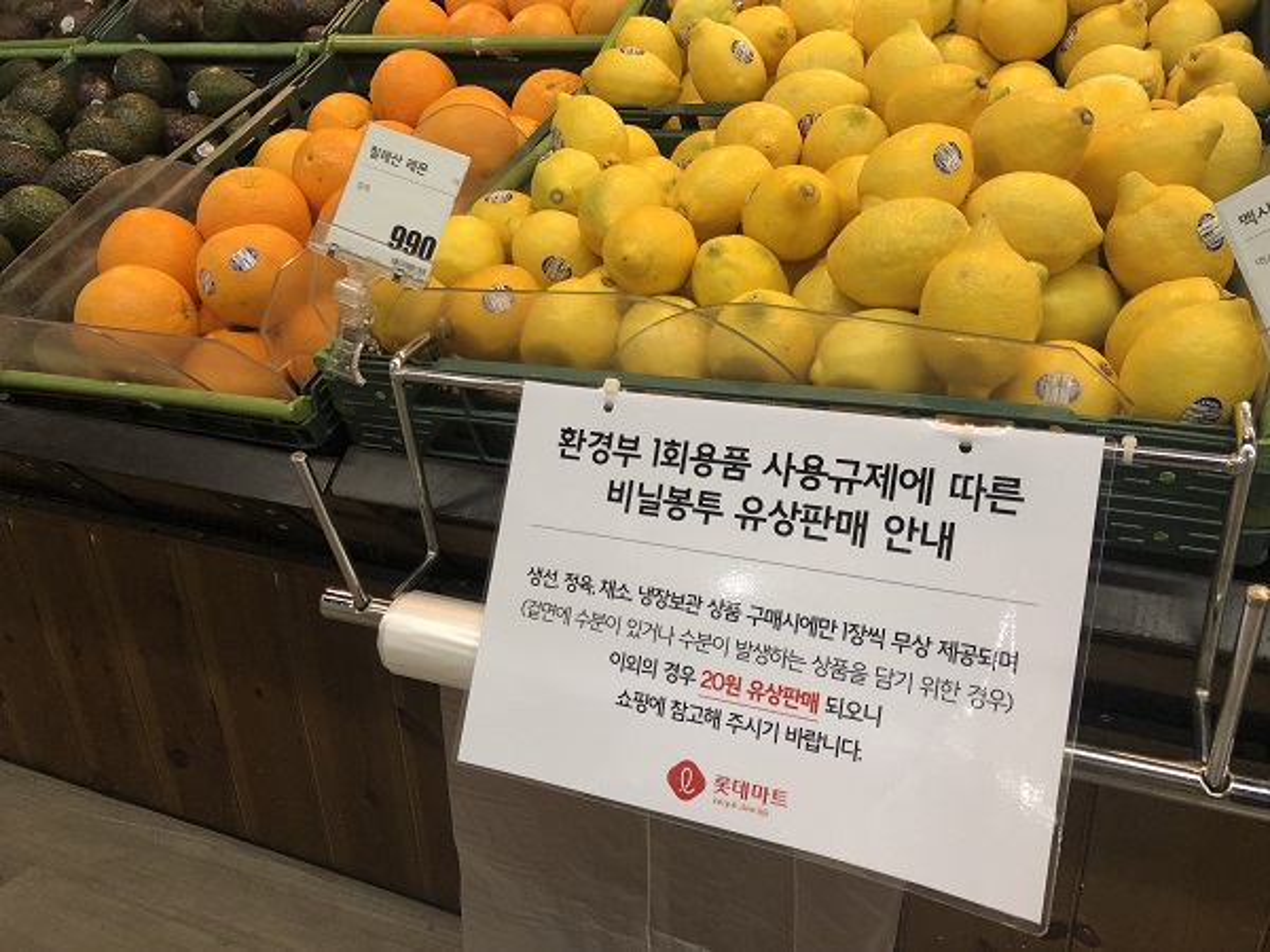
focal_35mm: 28
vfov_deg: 49.7
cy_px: 476
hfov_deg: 63.4
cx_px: 635
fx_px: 1027
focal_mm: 4
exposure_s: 1/30
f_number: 1.8
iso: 25
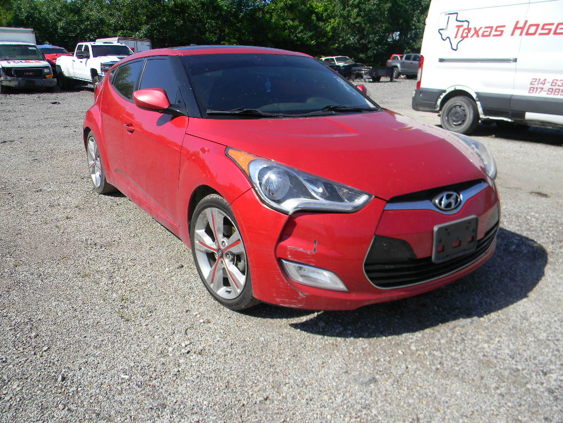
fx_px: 455
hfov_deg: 63.4
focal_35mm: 28
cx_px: 282
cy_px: 212
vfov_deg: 49.7
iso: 80
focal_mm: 5
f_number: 3.5
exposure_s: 1/750
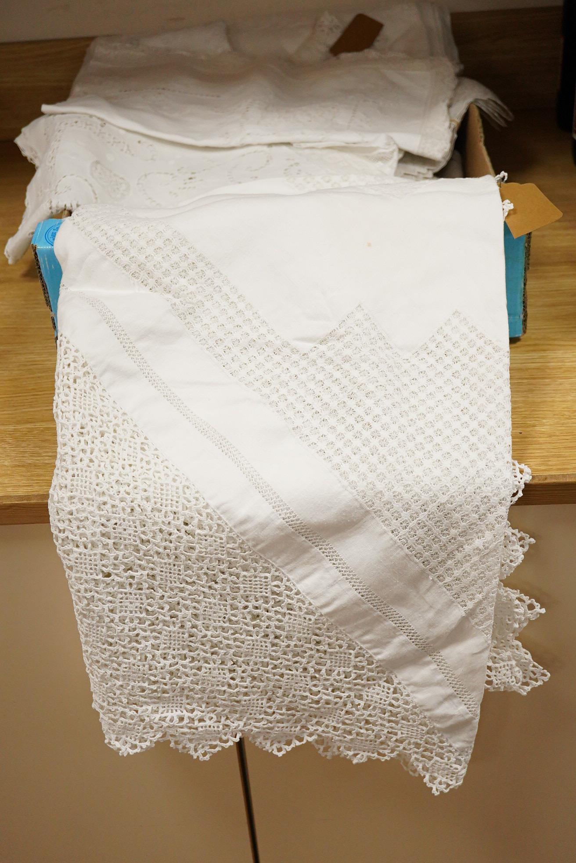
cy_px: 432
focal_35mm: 45
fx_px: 1080
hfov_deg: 29.9
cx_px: 288
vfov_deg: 43.6
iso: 2500
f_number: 3.5
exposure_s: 1/640
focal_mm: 30
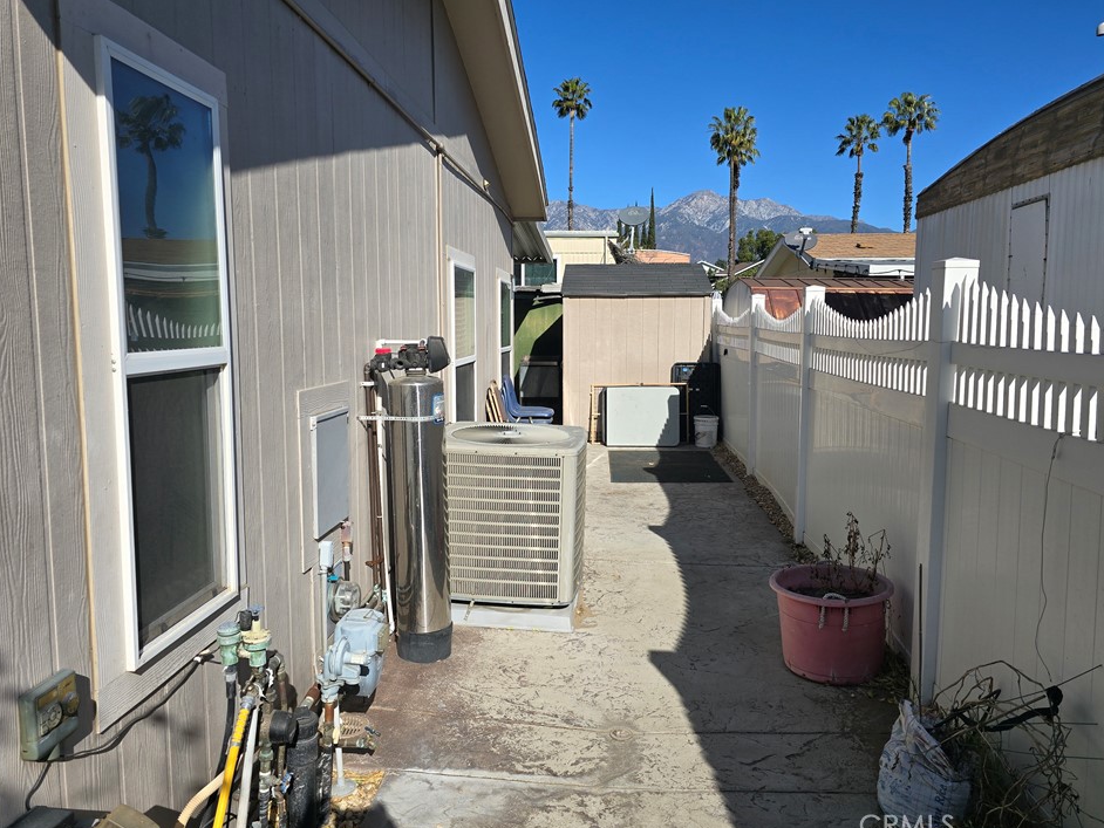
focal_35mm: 25
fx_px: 798
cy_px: 392
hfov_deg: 69.4
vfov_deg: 54.9
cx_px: 551
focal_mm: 6.3
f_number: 1.7
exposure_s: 1/1120
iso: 12
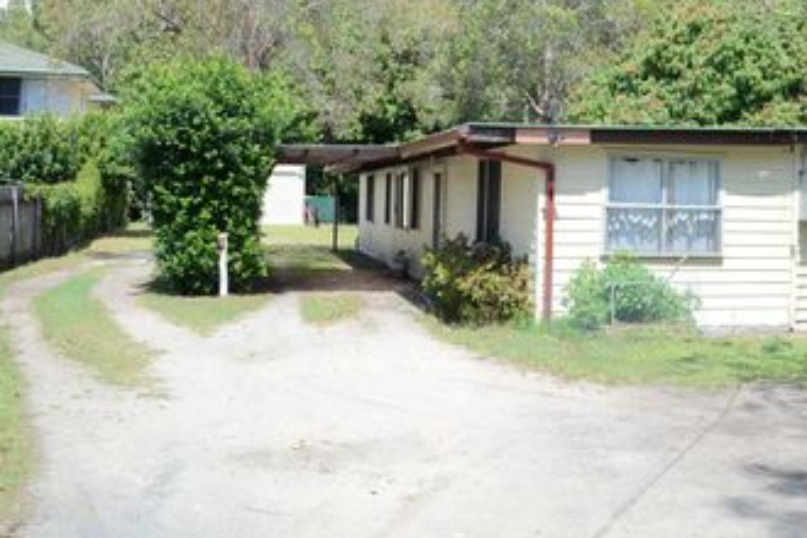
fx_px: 1054
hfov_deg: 41.5
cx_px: 516
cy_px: 172
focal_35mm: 47
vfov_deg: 28.4
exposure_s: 1/200
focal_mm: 22
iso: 200
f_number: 7.1
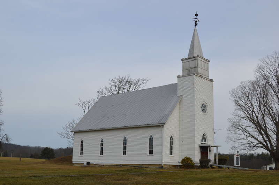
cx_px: 140
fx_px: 348
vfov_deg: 29.8
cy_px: 92
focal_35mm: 45
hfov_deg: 43.6
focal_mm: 30
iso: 100
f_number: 8
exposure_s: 1/250
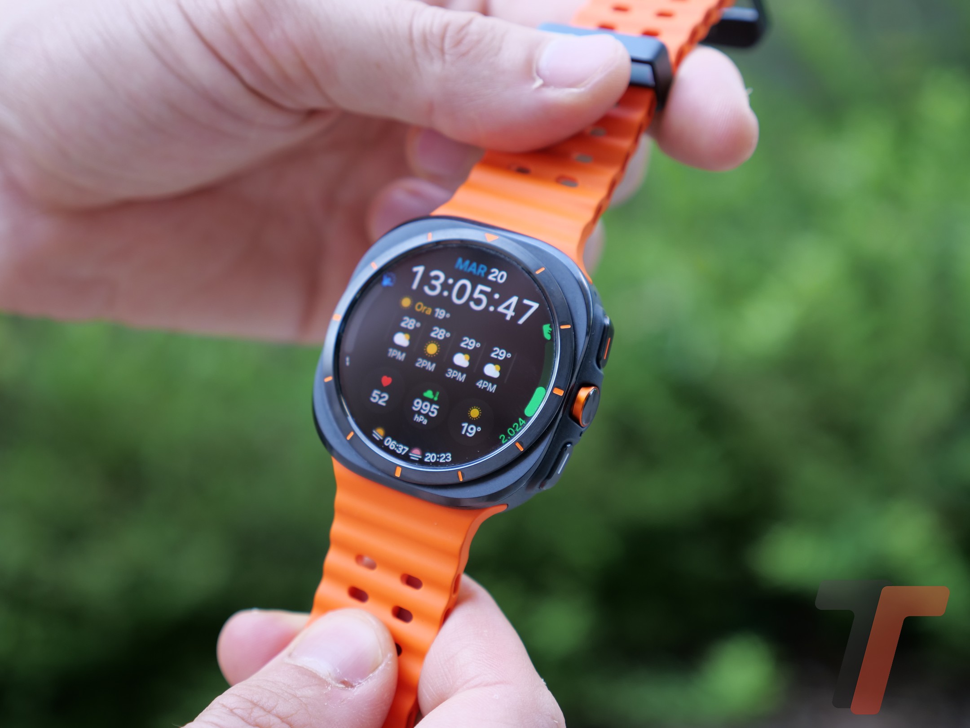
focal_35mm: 58
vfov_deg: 25.2
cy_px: 364
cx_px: 485
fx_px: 1625
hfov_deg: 33.2
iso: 200
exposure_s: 1/250
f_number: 2.8
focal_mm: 29
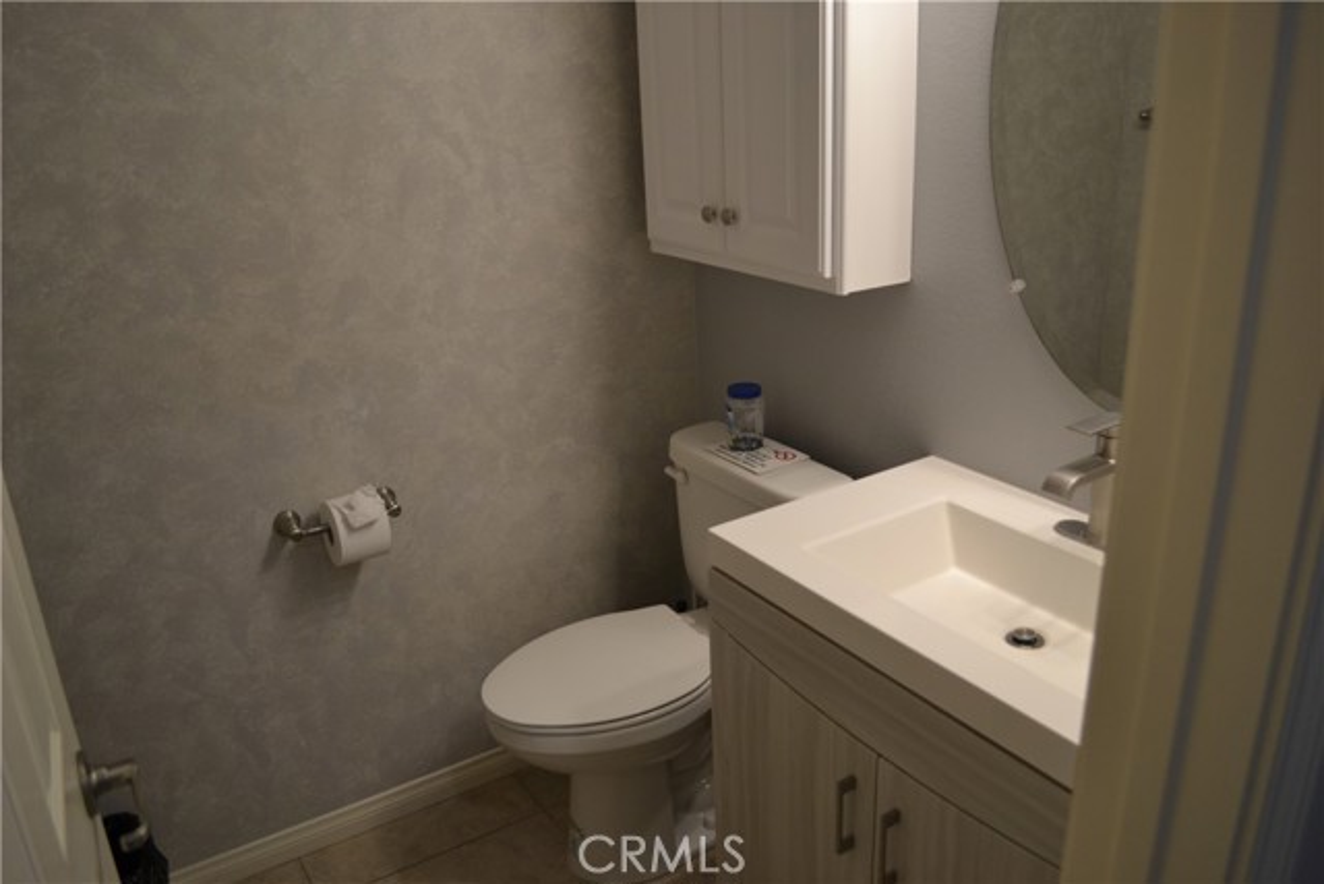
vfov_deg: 48.0
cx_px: 662
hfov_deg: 67.4
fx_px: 993
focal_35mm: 27
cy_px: 442
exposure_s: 1/60
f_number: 3.5
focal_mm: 18
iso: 400
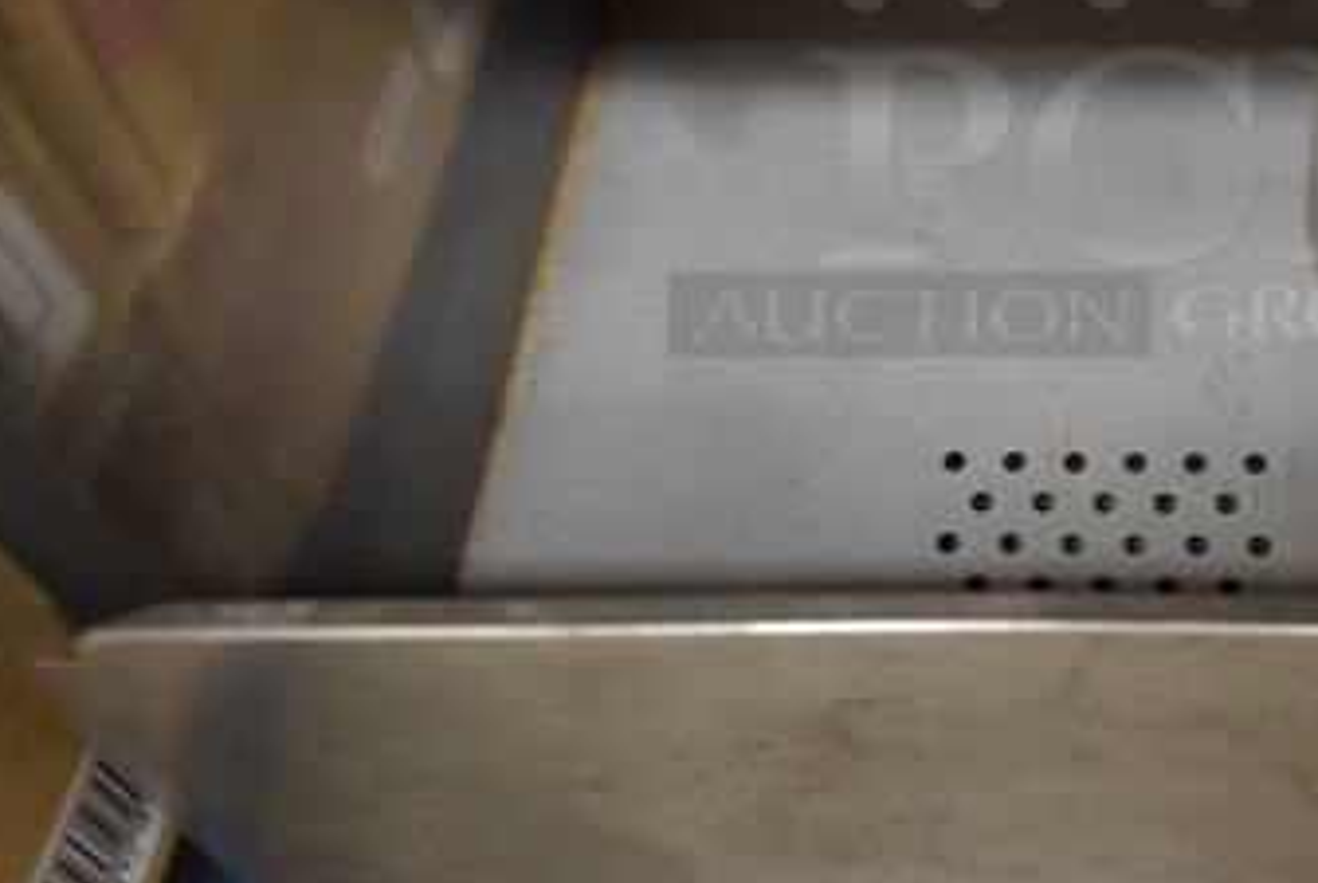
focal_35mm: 49
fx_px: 1796
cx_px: 1106
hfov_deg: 38.4
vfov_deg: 27.0
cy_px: 149
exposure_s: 1/30
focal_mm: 18
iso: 1000
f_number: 3.5
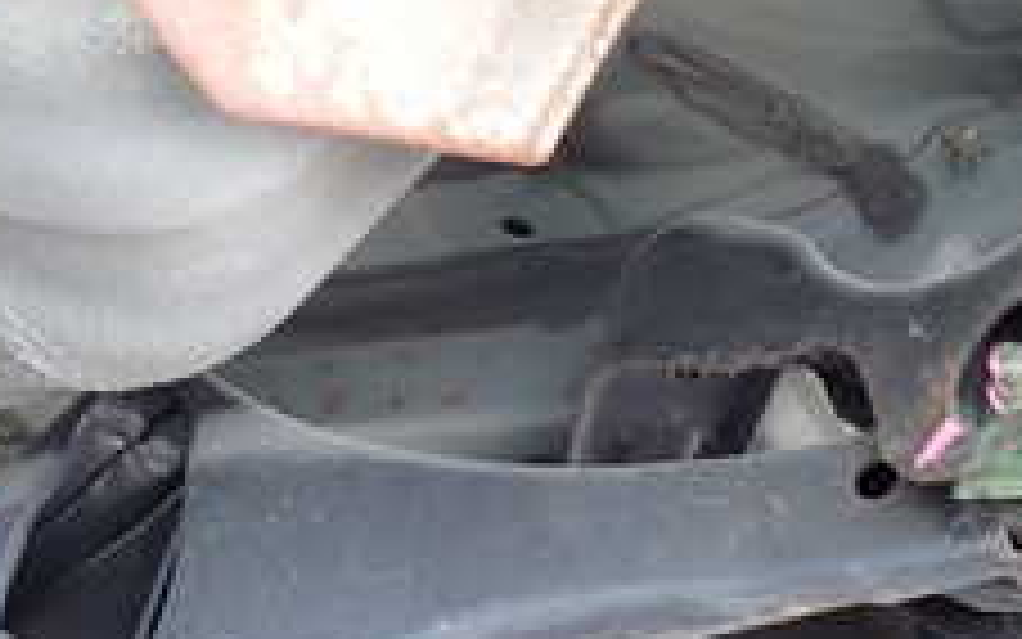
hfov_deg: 29.4
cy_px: 418
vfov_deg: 18.6
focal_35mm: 70
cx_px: 495
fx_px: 1950
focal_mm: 4.5
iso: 200
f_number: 2
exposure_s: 1/40
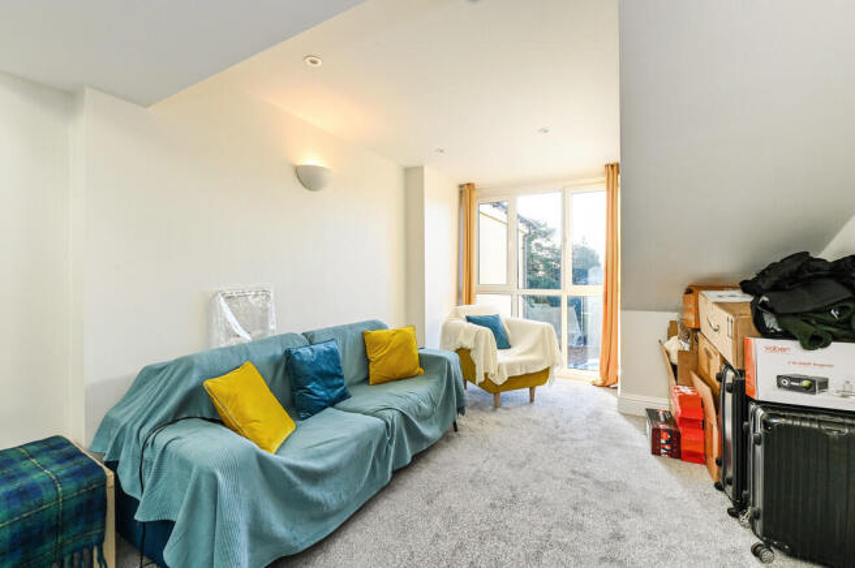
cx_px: 428
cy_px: 284
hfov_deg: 104.3
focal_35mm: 14
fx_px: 332
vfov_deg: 81.1
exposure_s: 1/40
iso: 500
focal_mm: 14
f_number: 9
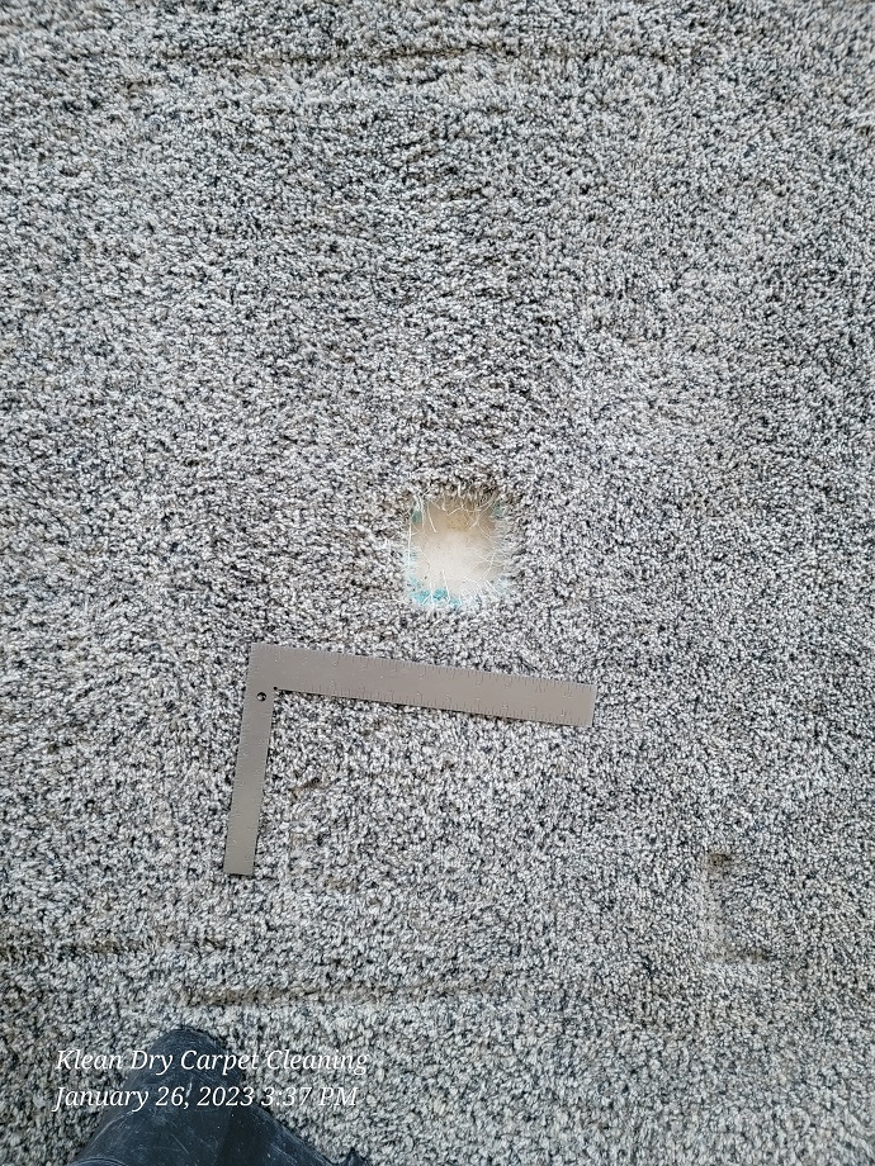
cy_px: 583
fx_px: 809
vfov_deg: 71.6
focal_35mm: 24
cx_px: 438
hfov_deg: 56.8
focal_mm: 6.7
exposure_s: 1/40
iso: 500
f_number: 1.8
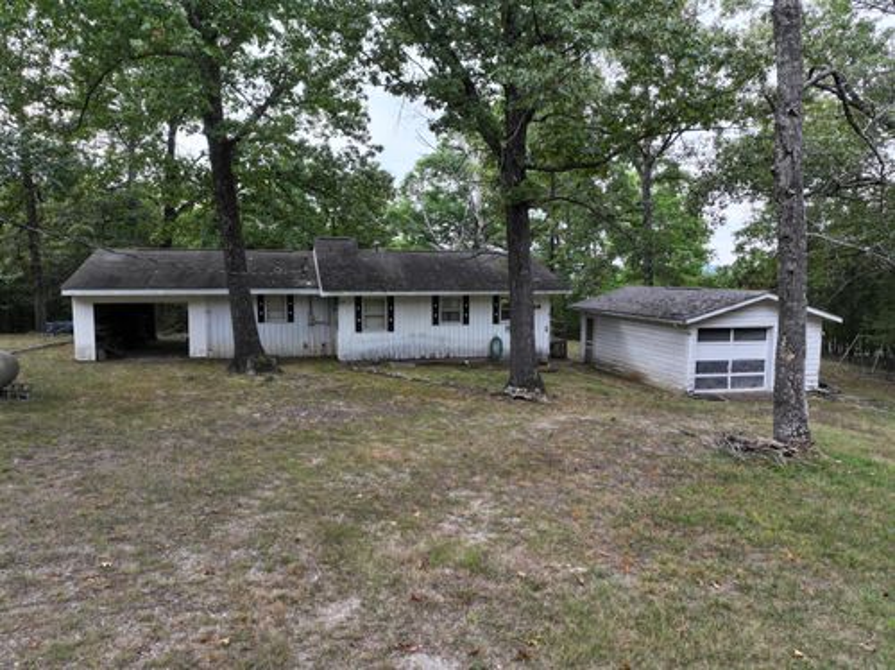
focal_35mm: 24
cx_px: 448
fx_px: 620
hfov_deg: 71.6
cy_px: 335
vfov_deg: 56.7
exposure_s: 1/160
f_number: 2.8
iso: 390
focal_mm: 12.29
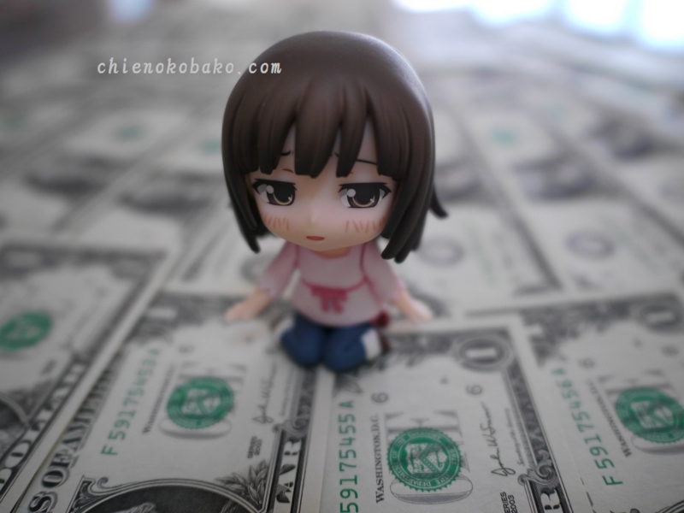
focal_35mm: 30
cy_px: 256
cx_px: 342
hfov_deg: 60.0
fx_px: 593
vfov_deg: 46.8
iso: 400
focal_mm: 15
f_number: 1.7
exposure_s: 1/400
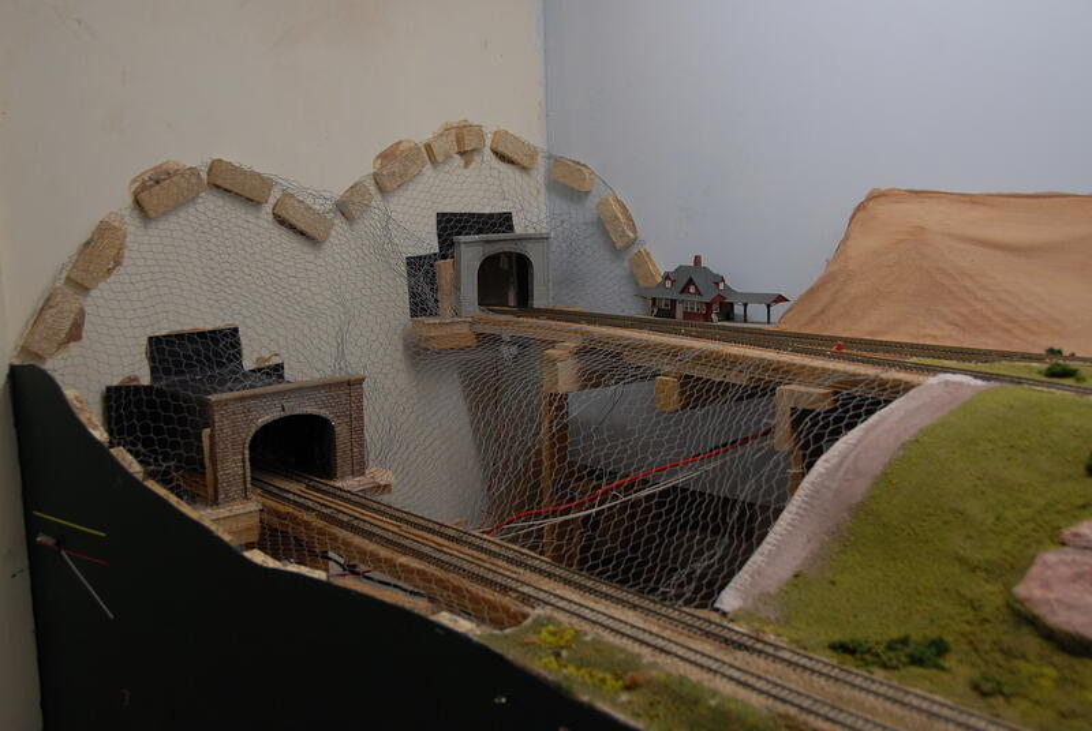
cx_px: 546
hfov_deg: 53.1
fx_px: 1094
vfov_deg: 37.0
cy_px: 366
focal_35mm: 36
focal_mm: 24
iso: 100
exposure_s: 1/15
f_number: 3.8
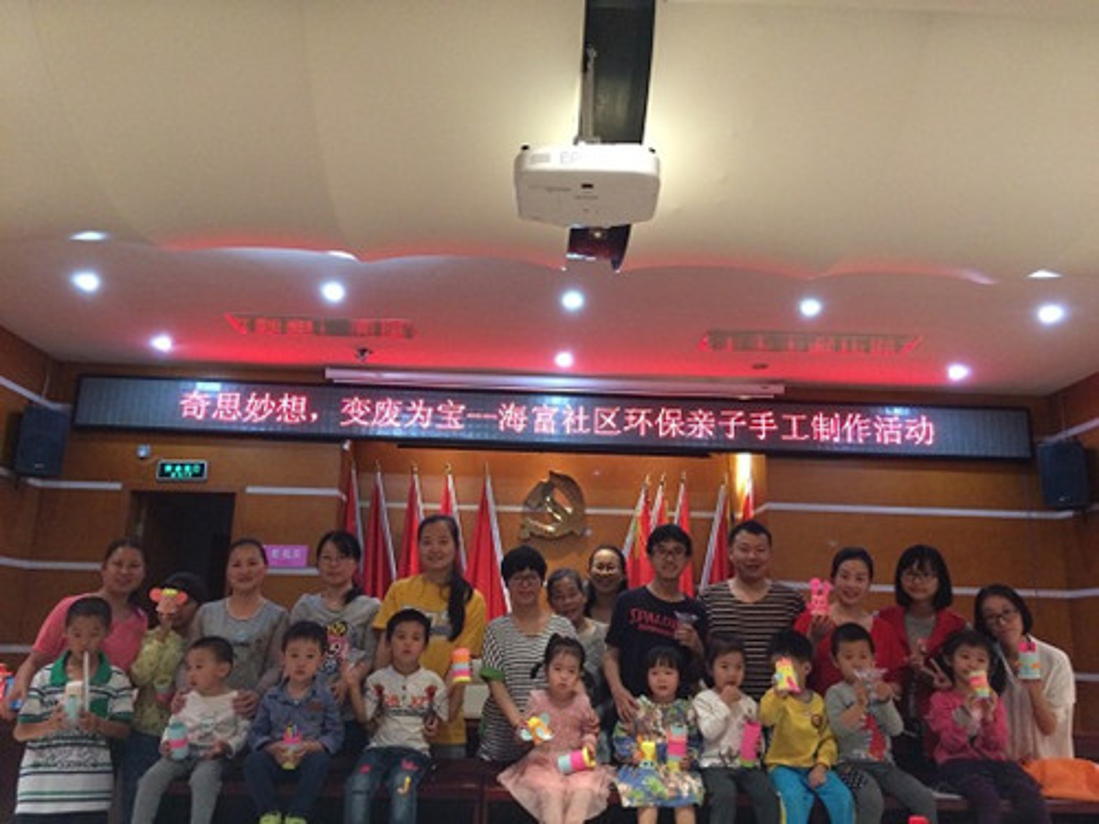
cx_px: 550
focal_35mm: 29
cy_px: 412
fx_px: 921
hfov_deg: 61.7
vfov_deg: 48.2
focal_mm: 4.15
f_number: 2.2
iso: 320
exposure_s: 1/33
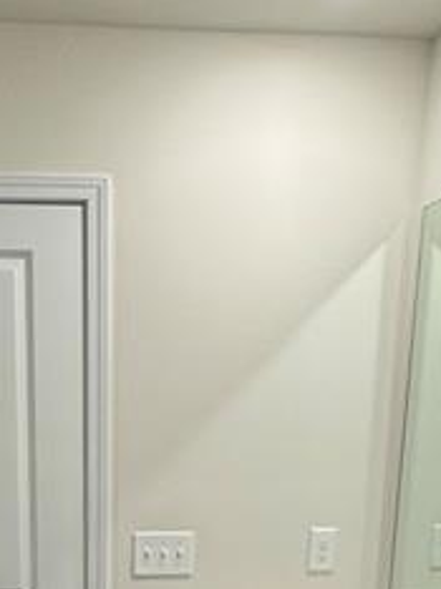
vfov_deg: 37.2
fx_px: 783
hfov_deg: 30.3
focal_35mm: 46
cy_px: 581
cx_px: 58
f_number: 2.2
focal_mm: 2.22
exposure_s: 1/120
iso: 200
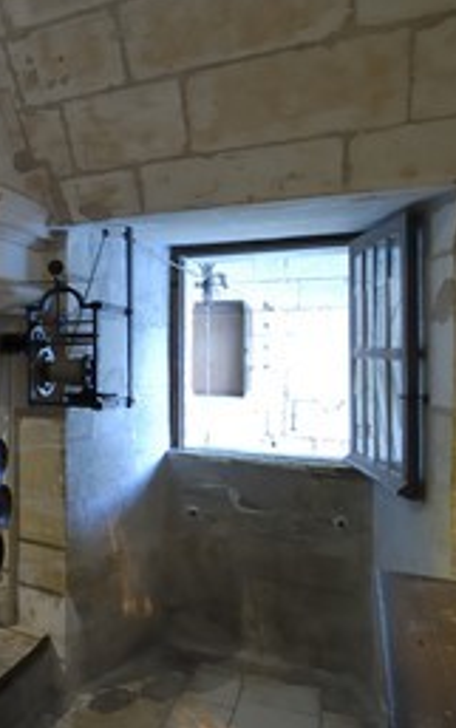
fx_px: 596
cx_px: -92
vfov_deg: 62.8
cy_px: 337
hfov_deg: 33.8
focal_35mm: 30
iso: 100
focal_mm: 12
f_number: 8
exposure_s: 1.1
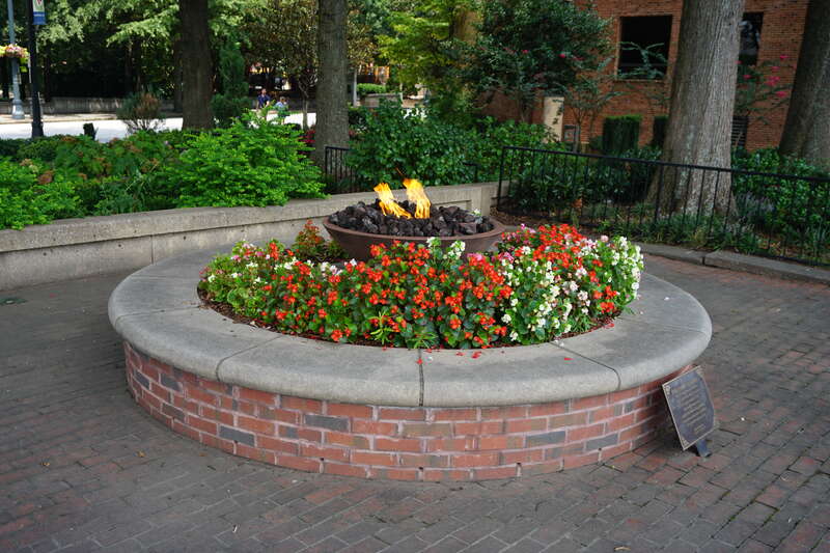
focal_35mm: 34
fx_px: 795
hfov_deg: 55.1
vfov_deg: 38.3
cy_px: 276
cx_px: 415
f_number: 5.6
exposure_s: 1/80
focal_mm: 23
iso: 100
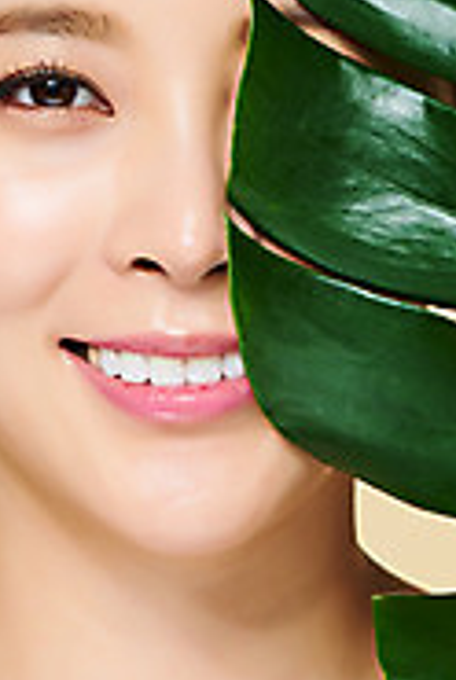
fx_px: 4297
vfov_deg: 9.0
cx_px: 156
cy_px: 217
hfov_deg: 6.1
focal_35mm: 227
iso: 64
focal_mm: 105
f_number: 16
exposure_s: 1/125
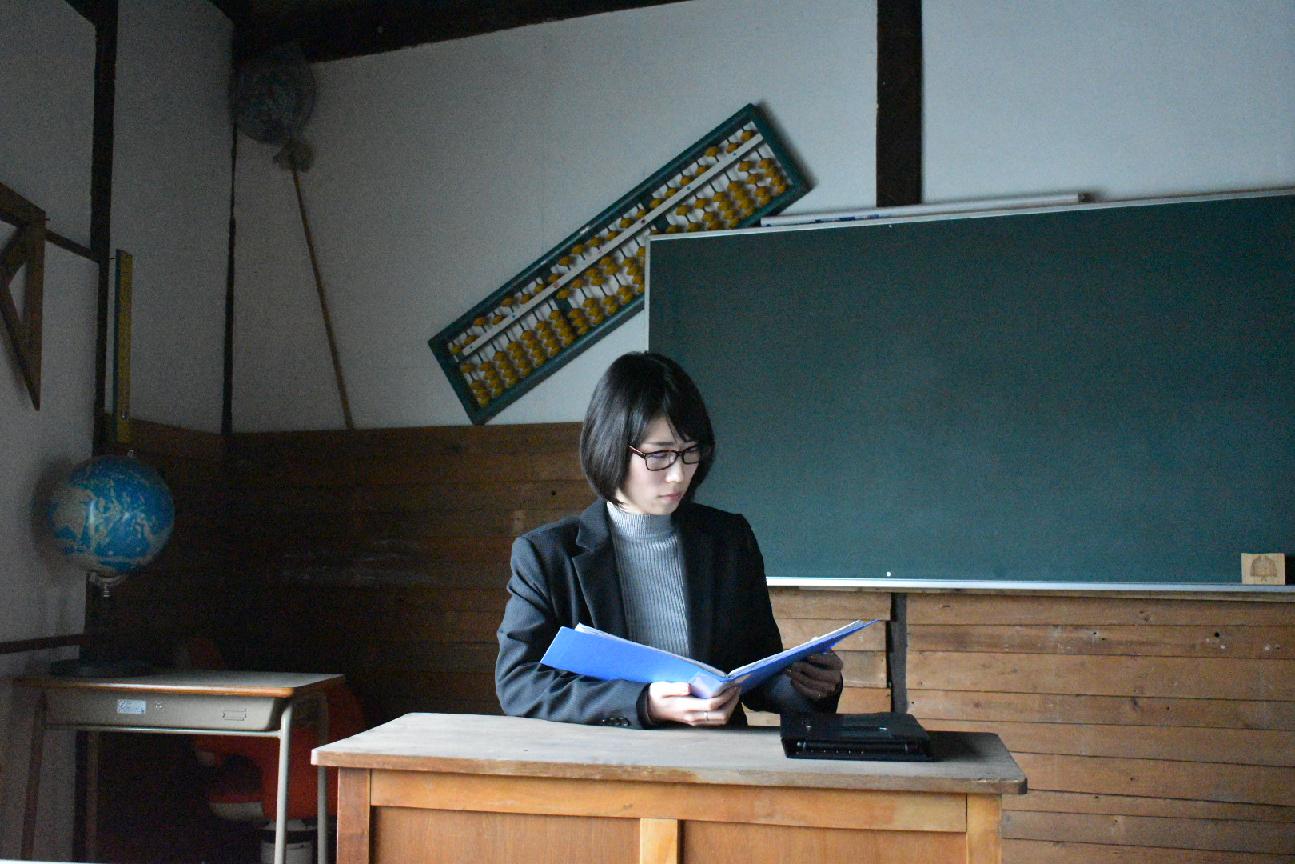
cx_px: 648
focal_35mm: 42
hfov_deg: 46.4
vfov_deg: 31.9
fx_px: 1511
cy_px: 432
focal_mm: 28
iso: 12800
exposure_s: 1/60
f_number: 4.2
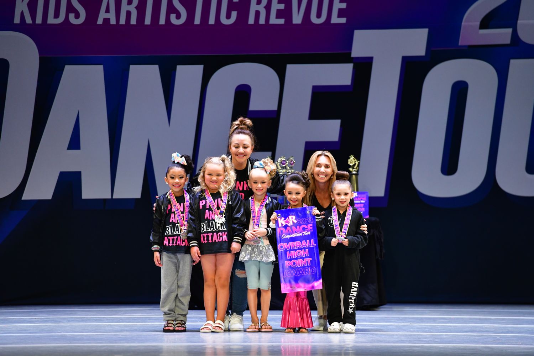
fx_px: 2966
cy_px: 178
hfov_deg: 10.3
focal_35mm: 200
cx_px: 267
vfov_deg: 6.9
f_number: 3.2
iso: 2500
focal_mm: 200
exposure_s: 1/1000
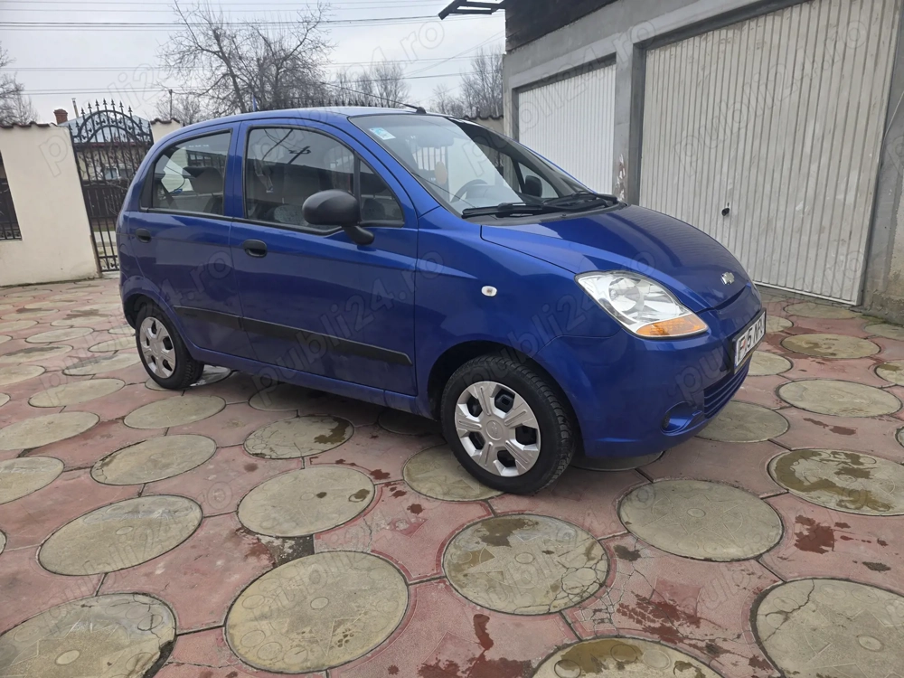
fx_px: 601
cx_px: 452
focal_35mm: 23
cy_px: 339
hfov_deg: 73.9
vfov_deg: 58.9
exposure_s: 1/359
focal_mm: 6.3
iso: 25
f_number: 1.7
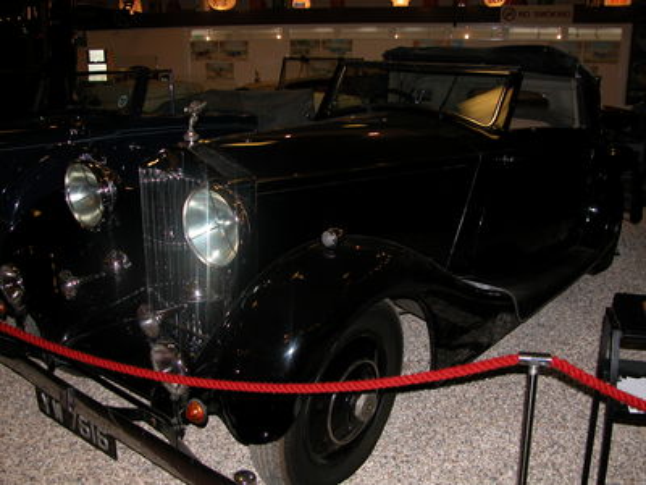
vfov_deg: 40.7
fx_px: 653
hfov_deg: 52.6
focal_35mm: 35
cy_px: 242
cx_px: 323
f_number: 2.8
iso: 100
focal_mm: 8.9
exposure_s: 1/60
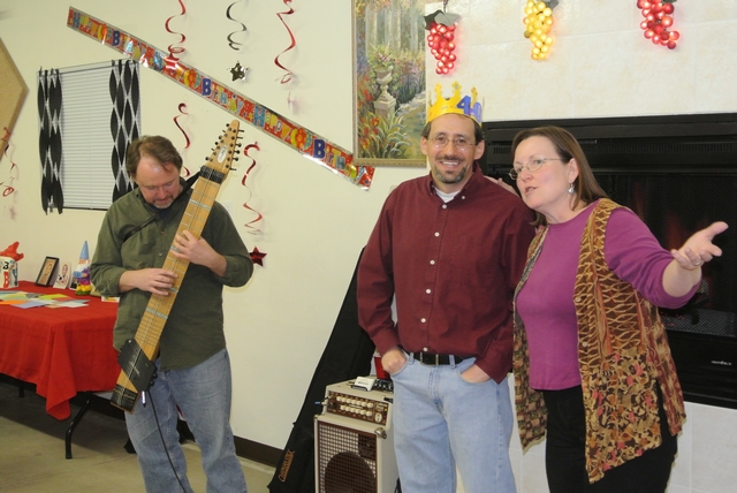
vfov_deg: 27.6
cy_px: 246
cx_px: 368
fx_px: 1004
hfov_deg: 40.3
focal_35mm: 49
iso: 800
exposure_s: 1/60
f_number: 4.5
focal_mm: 18.2
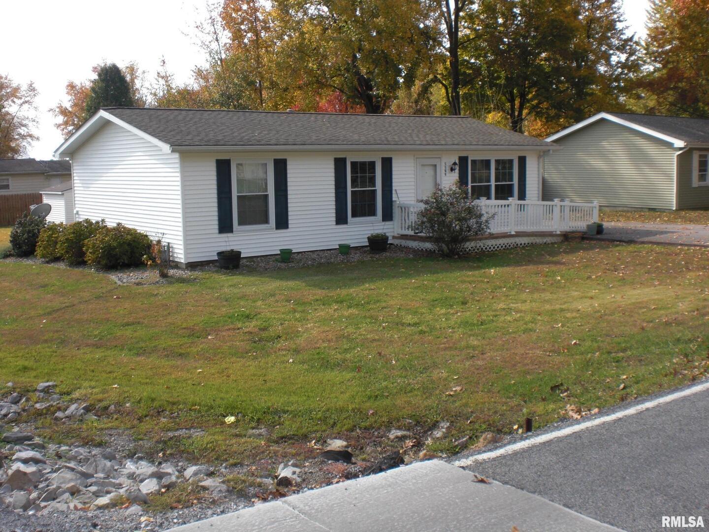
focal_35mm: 38
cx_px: 354
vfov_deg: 37.7
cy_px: 266
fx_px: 778
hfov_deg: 49.0
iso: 64
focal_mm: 6.3
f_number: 5.6
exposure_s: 1/200
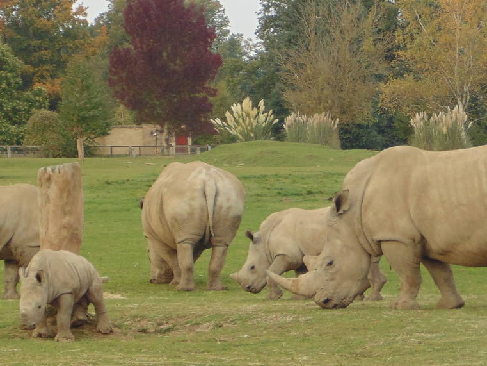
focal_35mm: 206
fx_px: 2899
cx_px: 266
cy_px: 92
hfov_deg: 9.6
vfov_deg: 7.2
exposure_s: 1/125
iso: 80
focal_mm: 17.5
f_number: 4.6
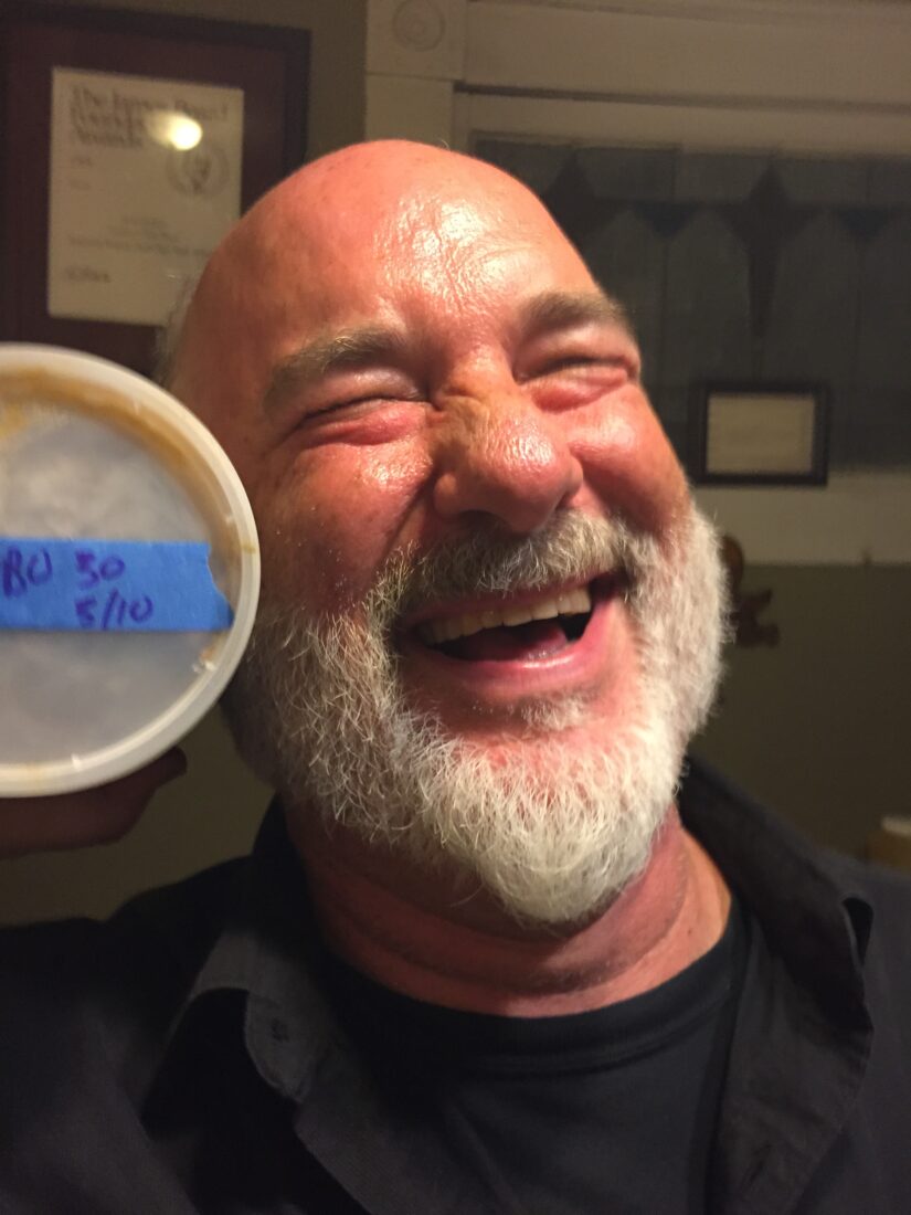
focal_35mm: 29
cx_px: 456
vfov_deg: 61.7
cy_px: 608
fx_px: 1018
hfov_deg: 48.2
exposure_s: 1/30
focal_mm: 4.15
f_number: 2.2
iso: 160
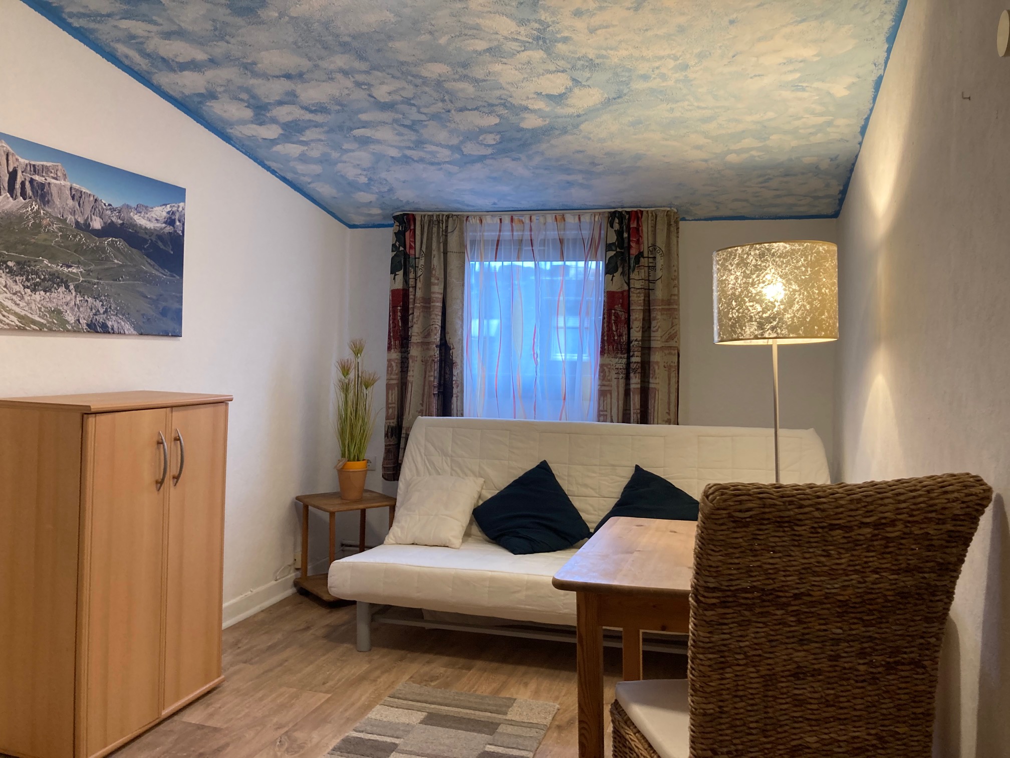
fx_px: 817
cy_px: 379
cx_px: 505
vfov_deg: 49.7
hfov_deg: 63.4
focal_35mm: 28
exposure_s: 1/50
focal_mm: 3.99
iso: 80
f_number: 1.8
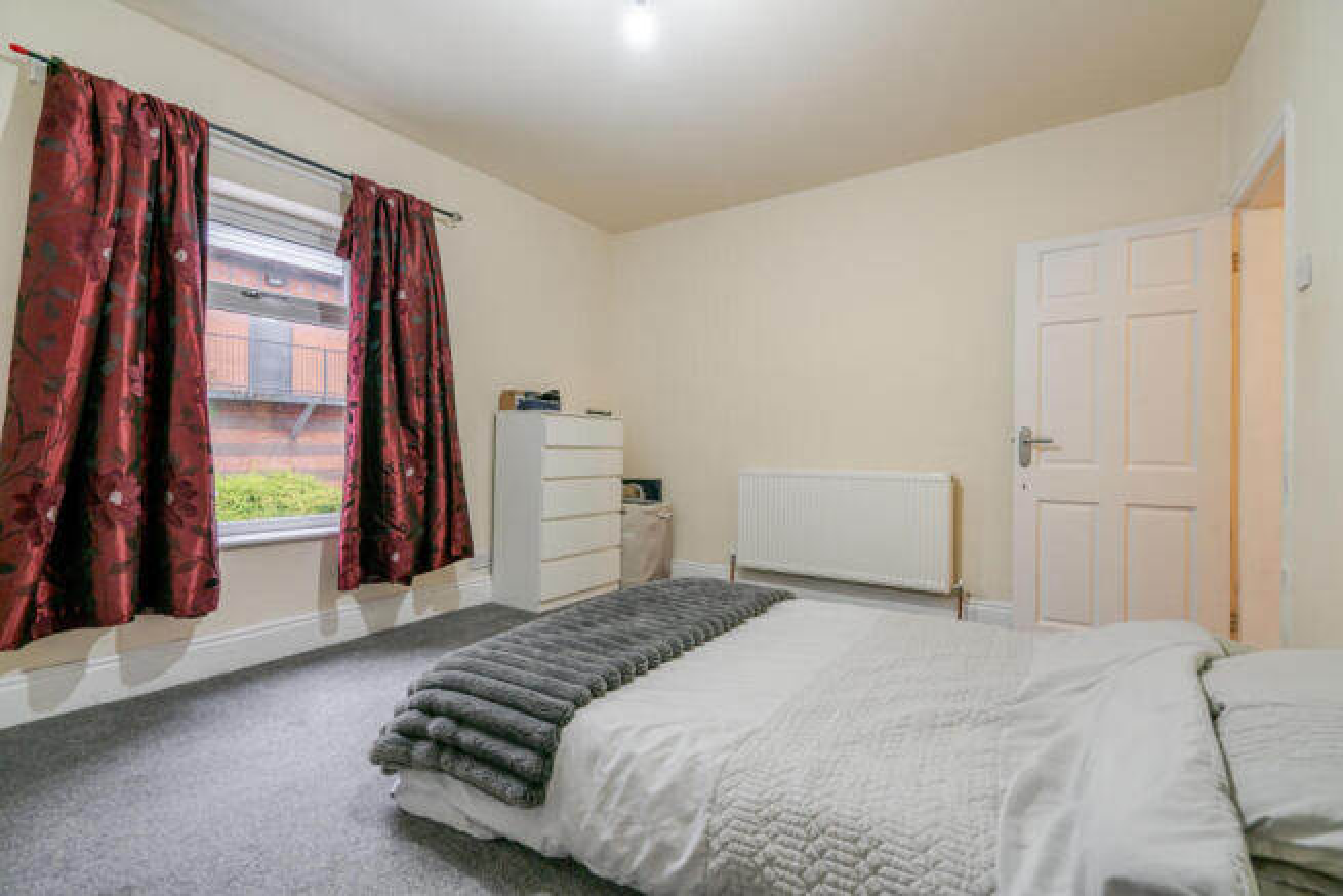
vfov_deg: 73.8
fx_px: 597
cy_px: 448
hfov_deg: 96.7
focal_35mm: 16
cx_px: 672
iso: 250
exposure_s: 1/10
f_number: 7.1
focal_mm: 16
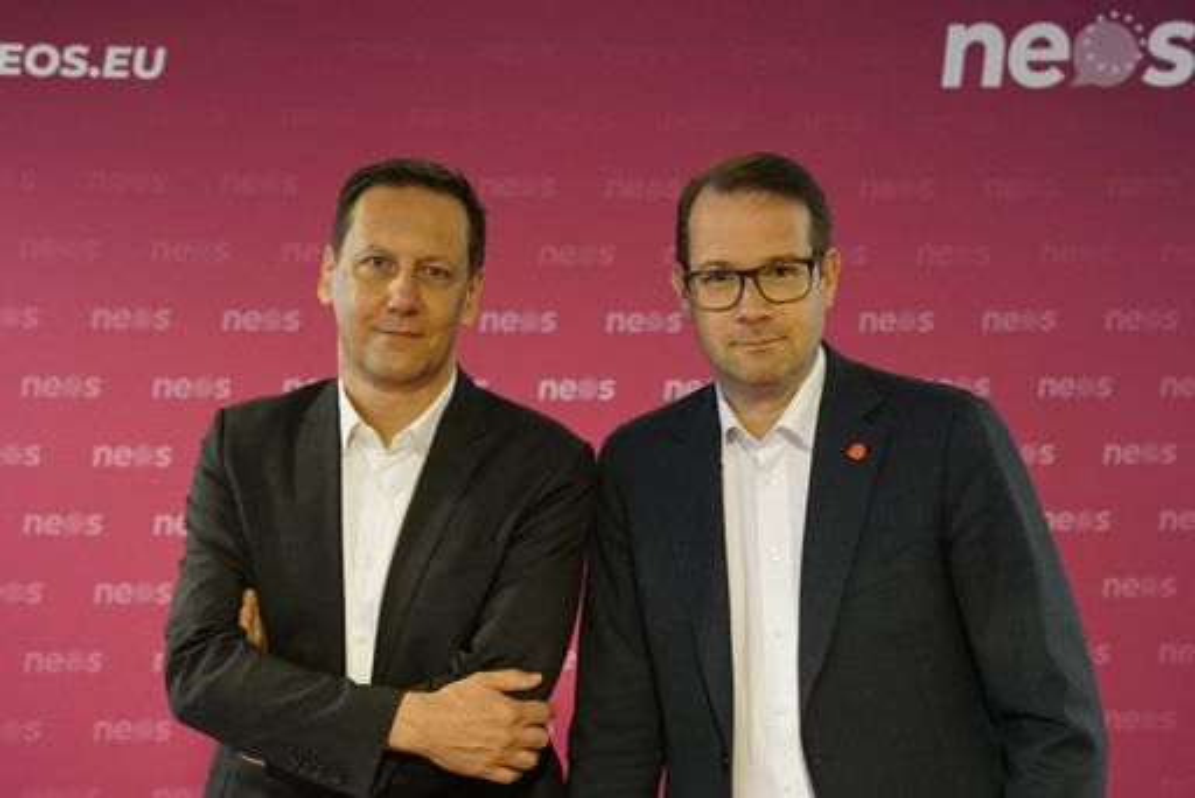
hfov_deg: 36.2
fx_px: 1827
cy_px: 399
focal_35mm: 55
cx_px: 598
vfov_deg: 24.7
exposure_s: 1/100
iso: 5000
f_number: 4.5
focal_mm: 37
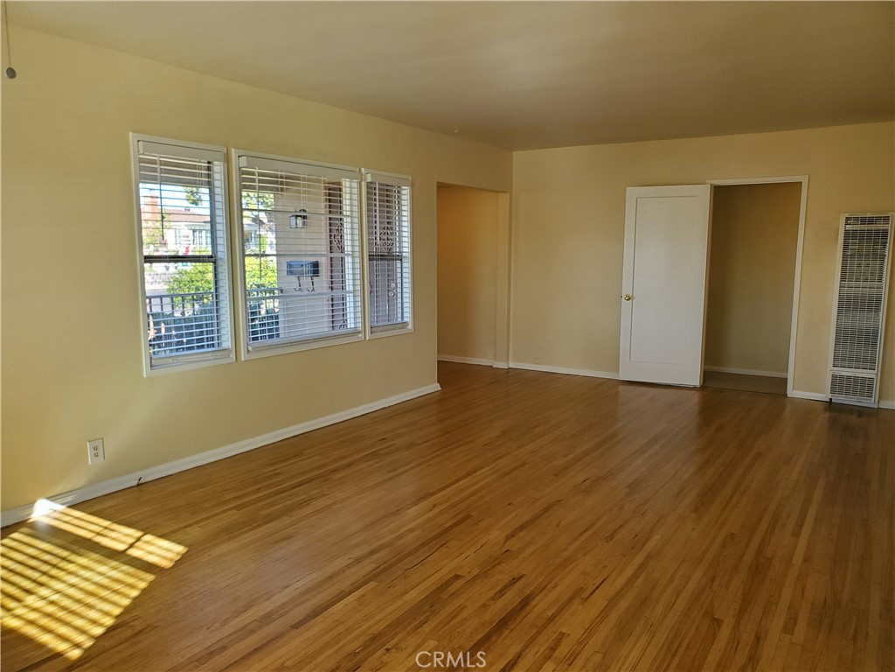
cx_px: 448
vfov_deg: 53.1
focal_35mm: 26
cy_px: 336
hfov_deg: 67.3
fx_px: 672
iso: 100
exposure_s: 1/120
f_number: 2.4
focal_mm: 4.3
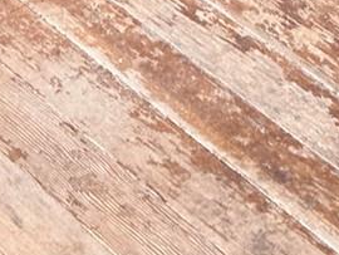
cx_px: 362
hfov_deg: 10.7
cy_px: -600
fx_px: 1784
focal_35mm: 182
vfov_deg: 7.0
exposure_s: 1/121
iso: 64
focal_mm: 6.86
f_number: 1.78
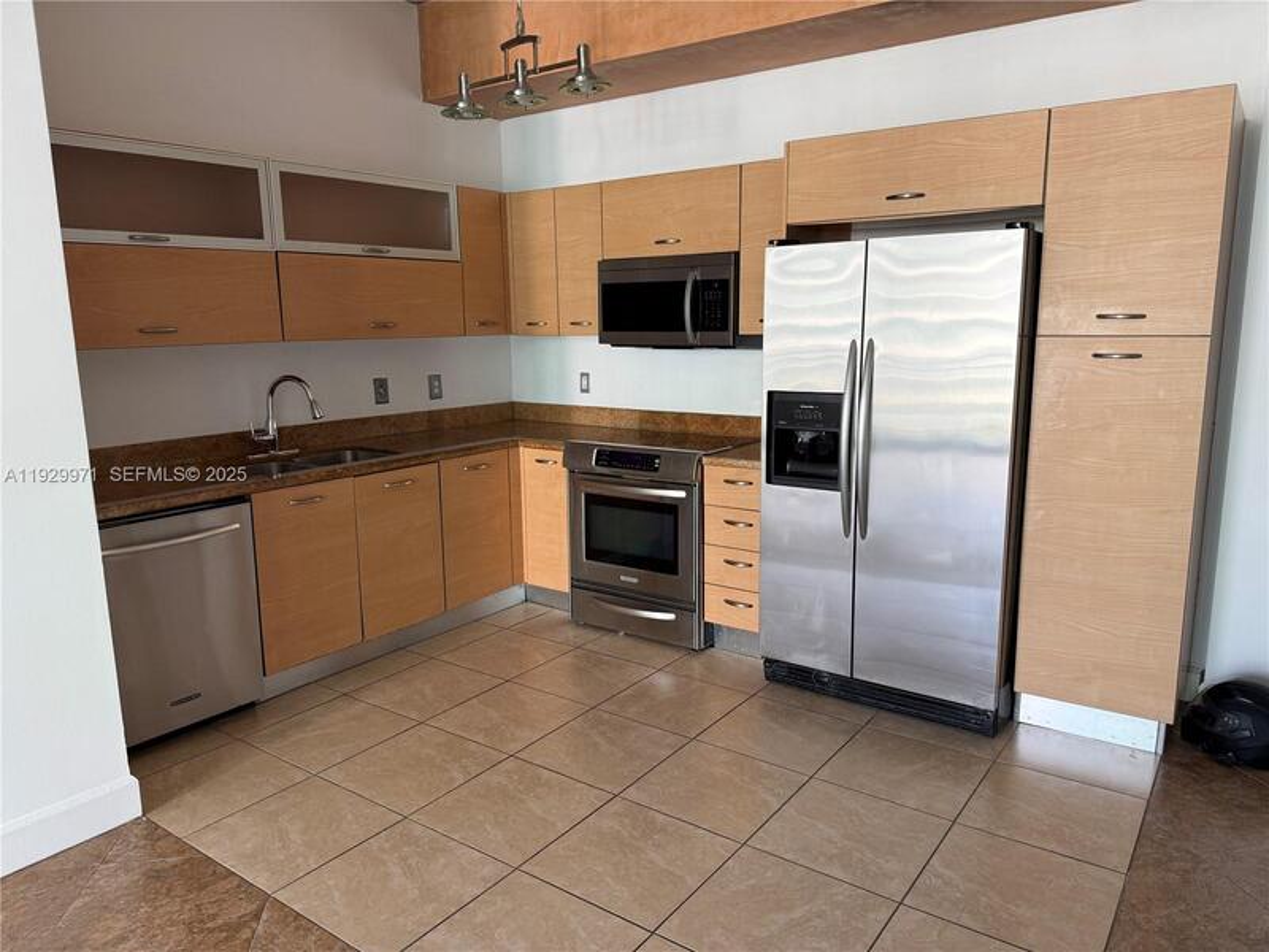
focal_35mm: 24
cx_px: 634
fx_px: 880
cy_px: 476
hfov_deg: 71.6
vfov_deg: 56.8
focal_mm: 6.76
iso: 100
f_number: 1.78
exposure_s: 1/121
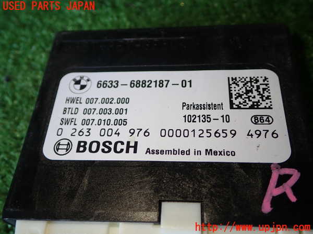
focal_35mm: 36
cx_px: 156
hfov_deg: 51.4
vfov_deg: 39.7
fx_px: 326
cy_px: 117
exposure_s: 1/80
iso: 100
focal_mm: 6.37
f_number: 2.5
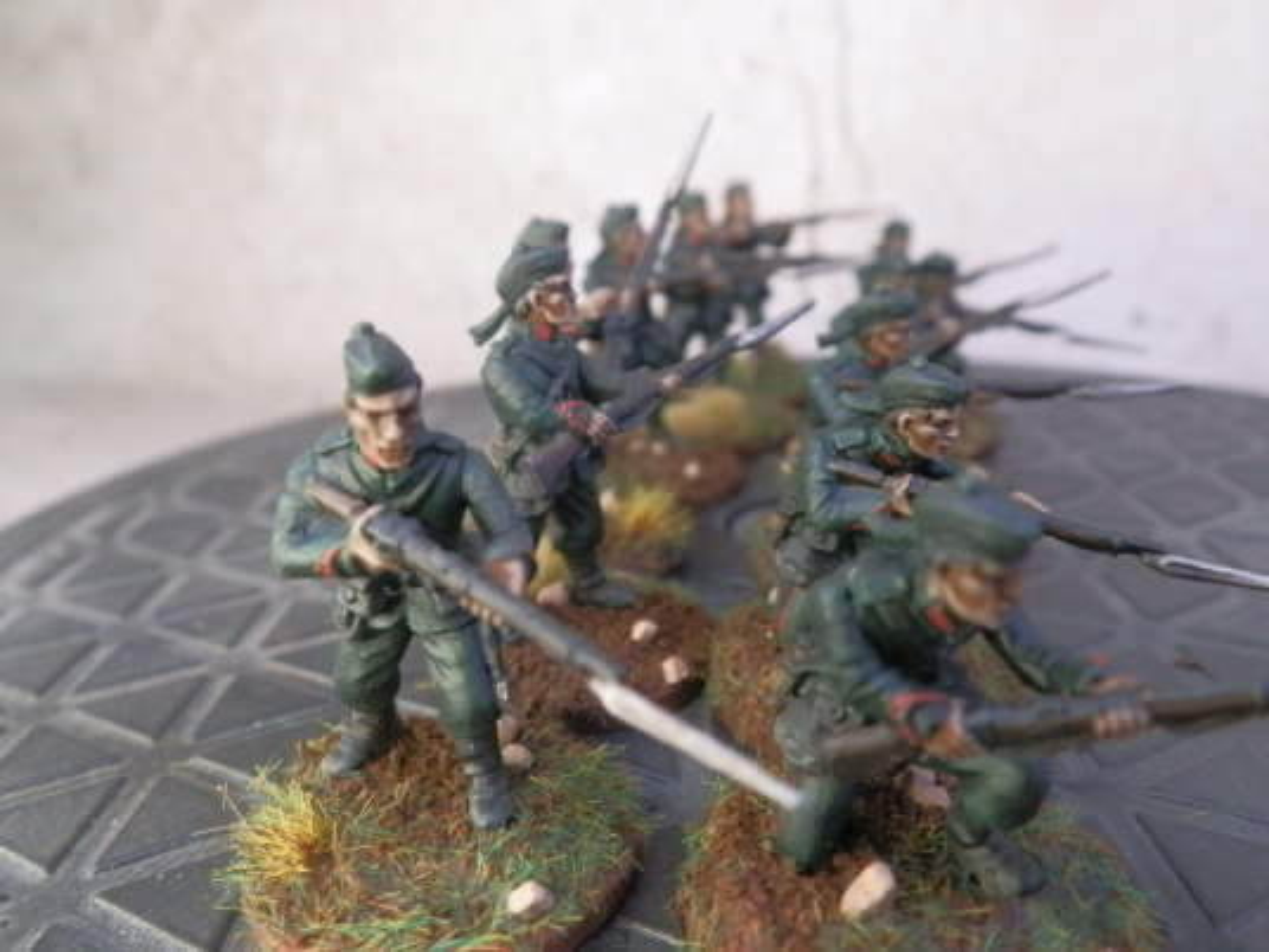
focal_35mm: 28
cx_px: 634
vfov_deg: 49.7
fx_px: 1026
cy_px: 476
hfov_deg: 63.4
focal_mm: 5
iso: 400
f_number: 3.1
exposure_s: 1/100
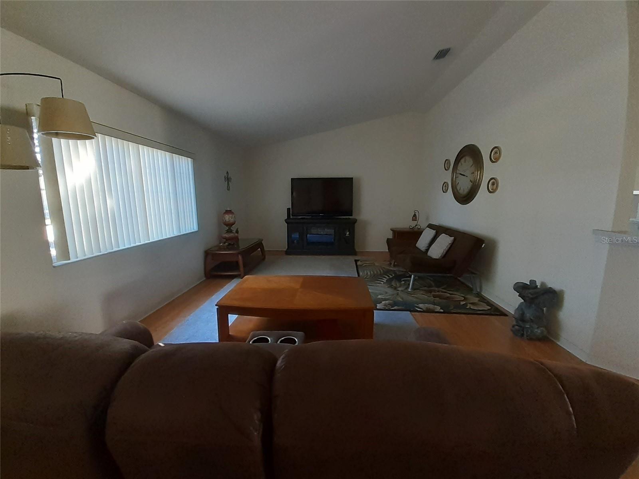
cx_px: 320
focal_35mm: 13
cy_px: 240
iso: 160
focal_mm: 1.13
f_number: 2.2
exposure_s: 1/30
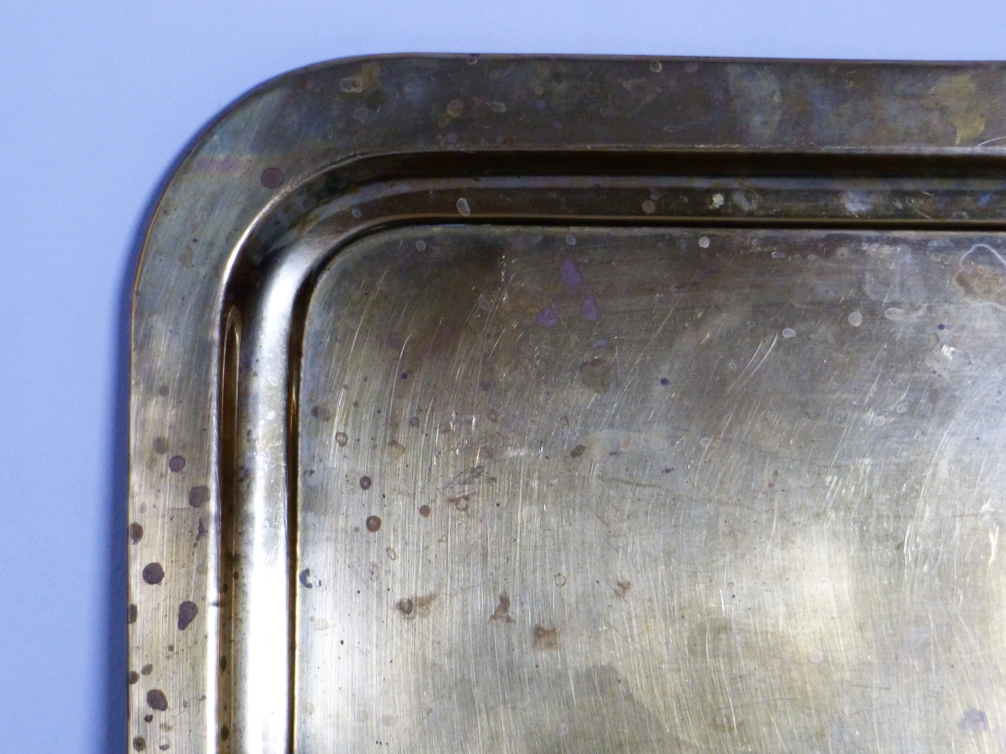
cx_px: 503
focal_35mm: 218
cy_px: 377
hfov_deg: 9.1
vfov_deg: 6.8
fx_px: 6335
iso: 400
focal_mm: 35.6
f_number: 2.8
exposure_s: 1/40
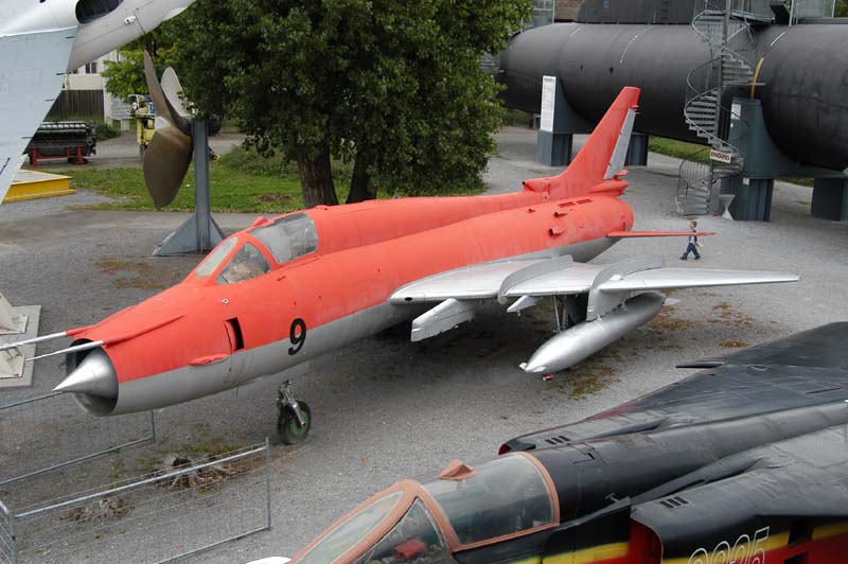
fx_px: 988
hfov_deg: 46.4
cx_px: 424
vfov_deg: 31.8
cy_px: 282
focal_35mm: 42
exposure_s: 1/160
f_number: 7.1
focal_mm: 28
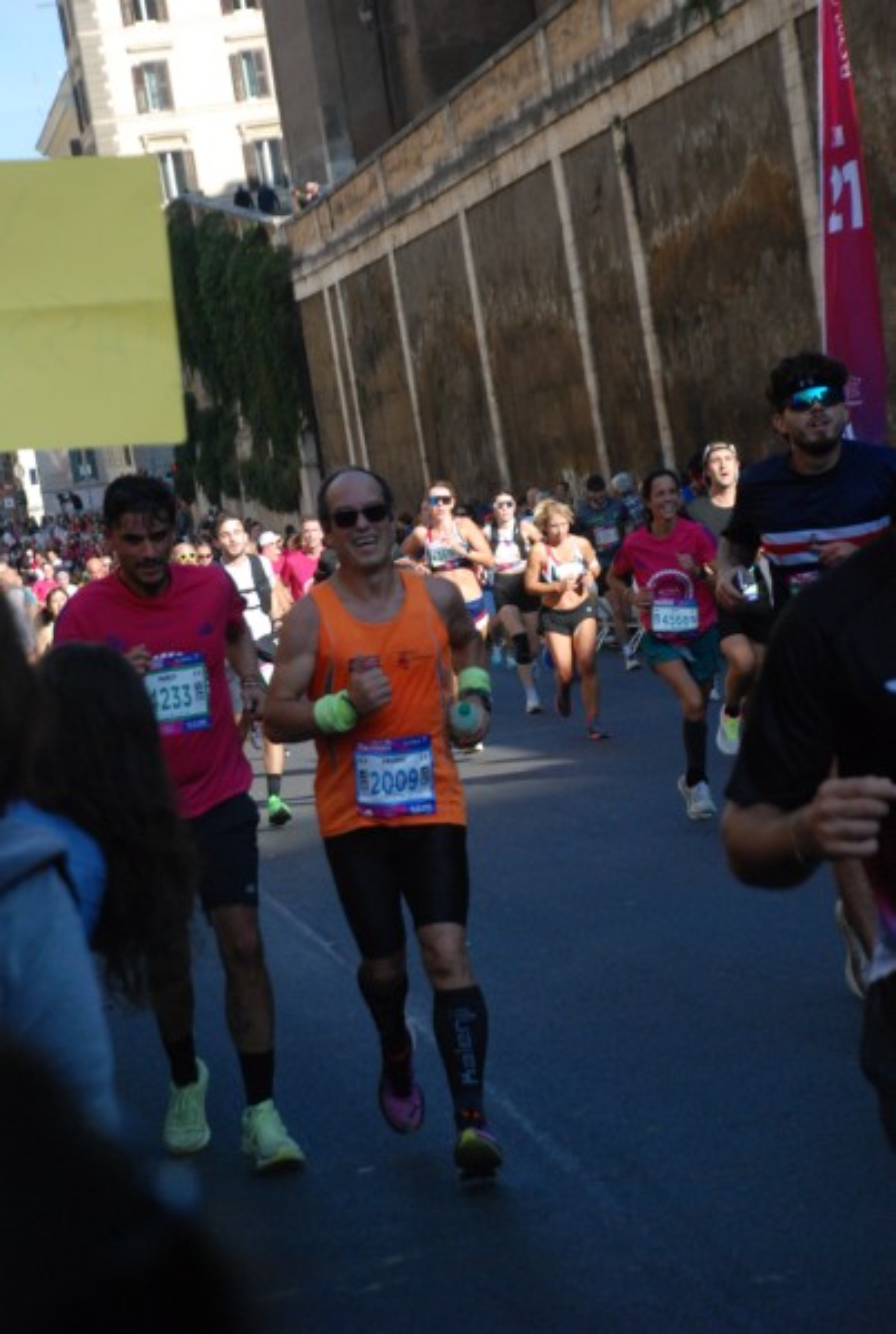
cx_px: 448
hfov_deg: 13.1
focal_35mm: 105
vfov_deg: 19.4
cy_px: 667
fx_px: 3900
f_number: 5.6
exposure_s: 1/1250
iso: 1000
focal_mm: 70
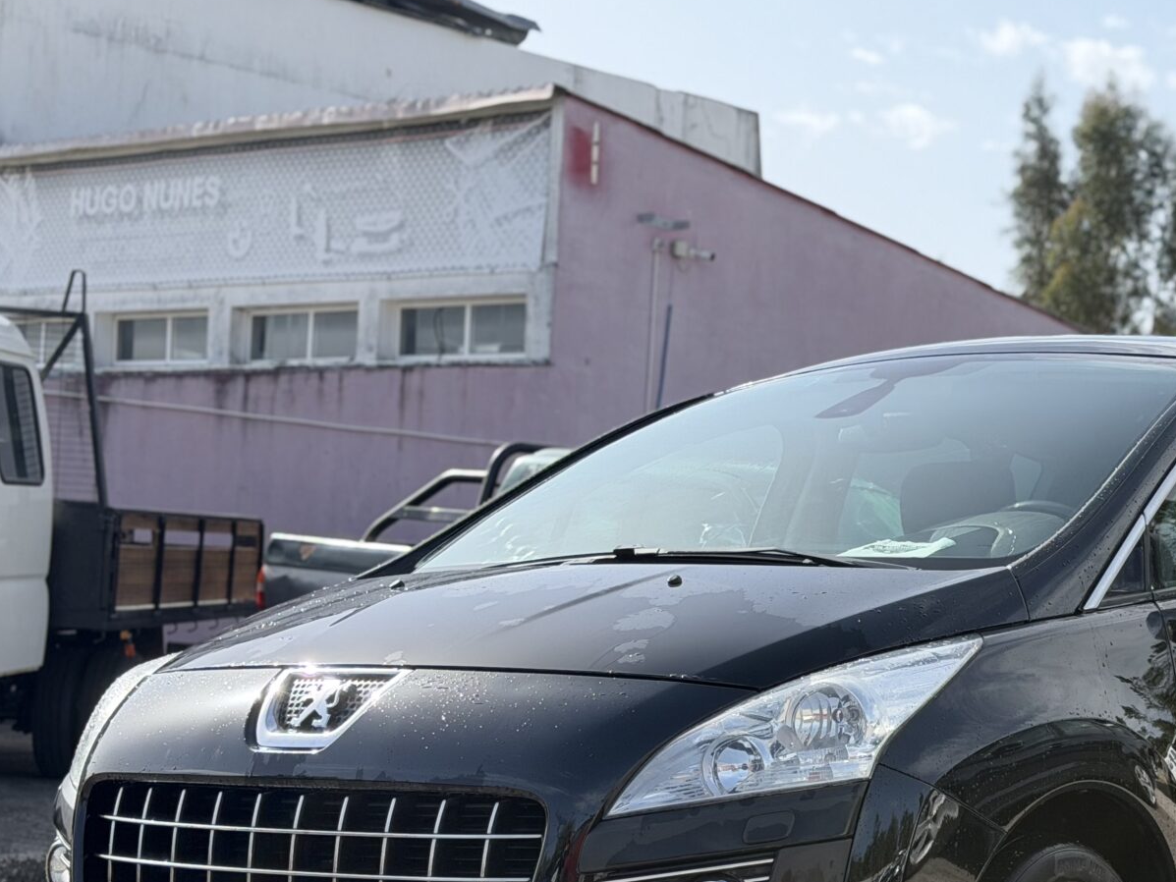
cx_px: 874
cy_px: 661
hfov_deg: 25.1
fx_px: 2616
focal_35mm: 77
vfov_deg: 19.0
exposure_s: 1/1754
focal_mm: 6.76
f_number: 1.78
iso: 100
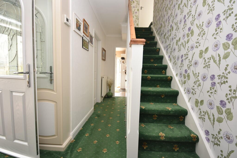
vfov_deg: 77.3
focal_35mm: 15
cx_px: 118
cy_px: 79
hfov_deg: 100.4
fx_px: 99
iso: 360
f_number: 4
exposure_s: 1/60
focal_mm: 10
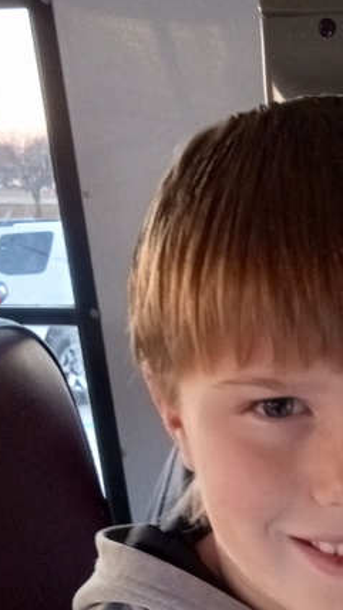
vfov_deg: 28.4
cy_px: 485
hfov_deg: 15.4
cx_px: 493
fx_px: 1181
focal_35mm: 73
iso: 775
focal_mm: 3.42
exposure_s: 1/20
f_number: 2.2
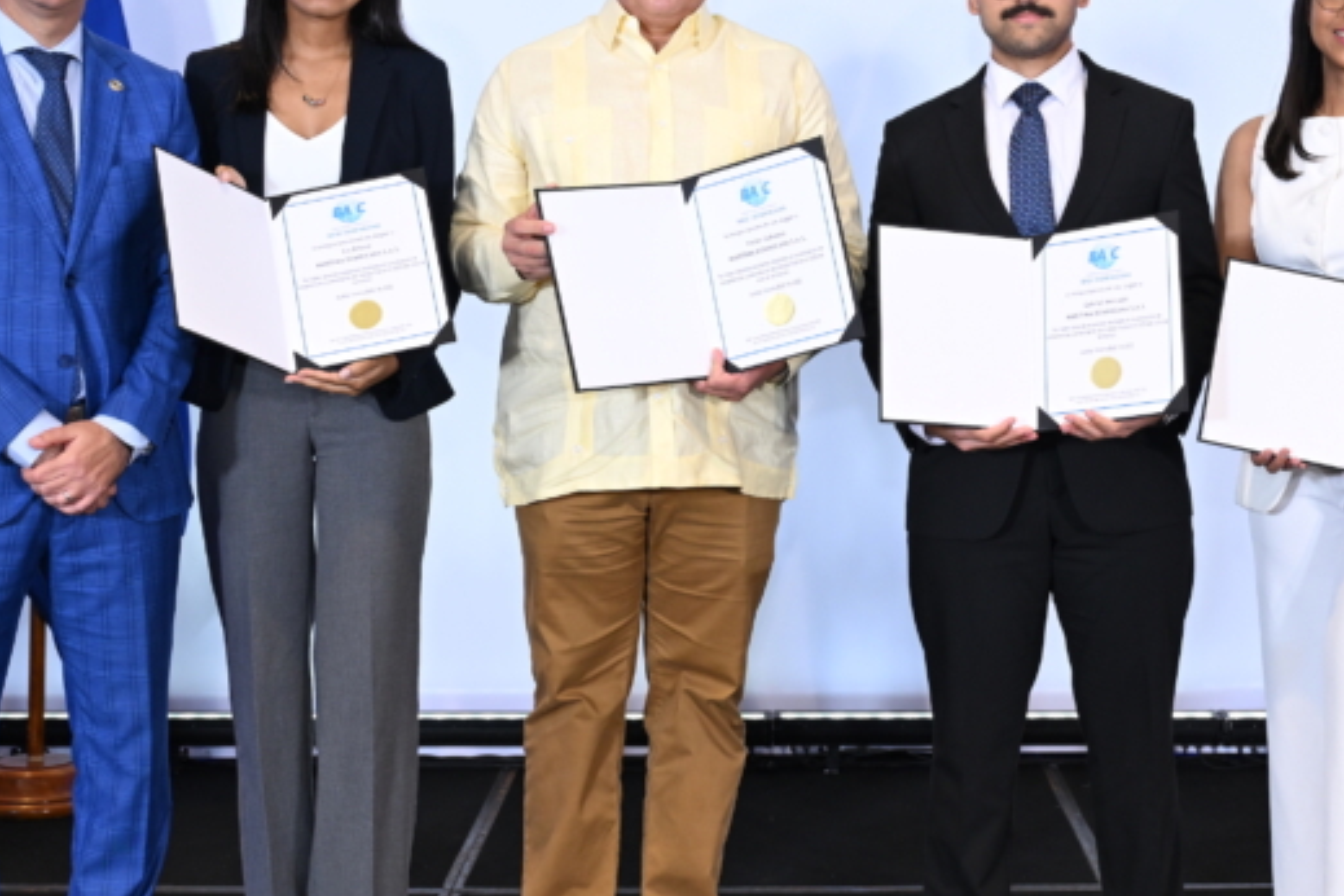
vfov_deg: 19.7
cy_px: 312
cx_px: 764
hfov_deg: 29.2
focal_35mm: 69
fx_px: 2576
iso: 1000
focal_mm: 35
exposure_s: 1/125
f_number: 4
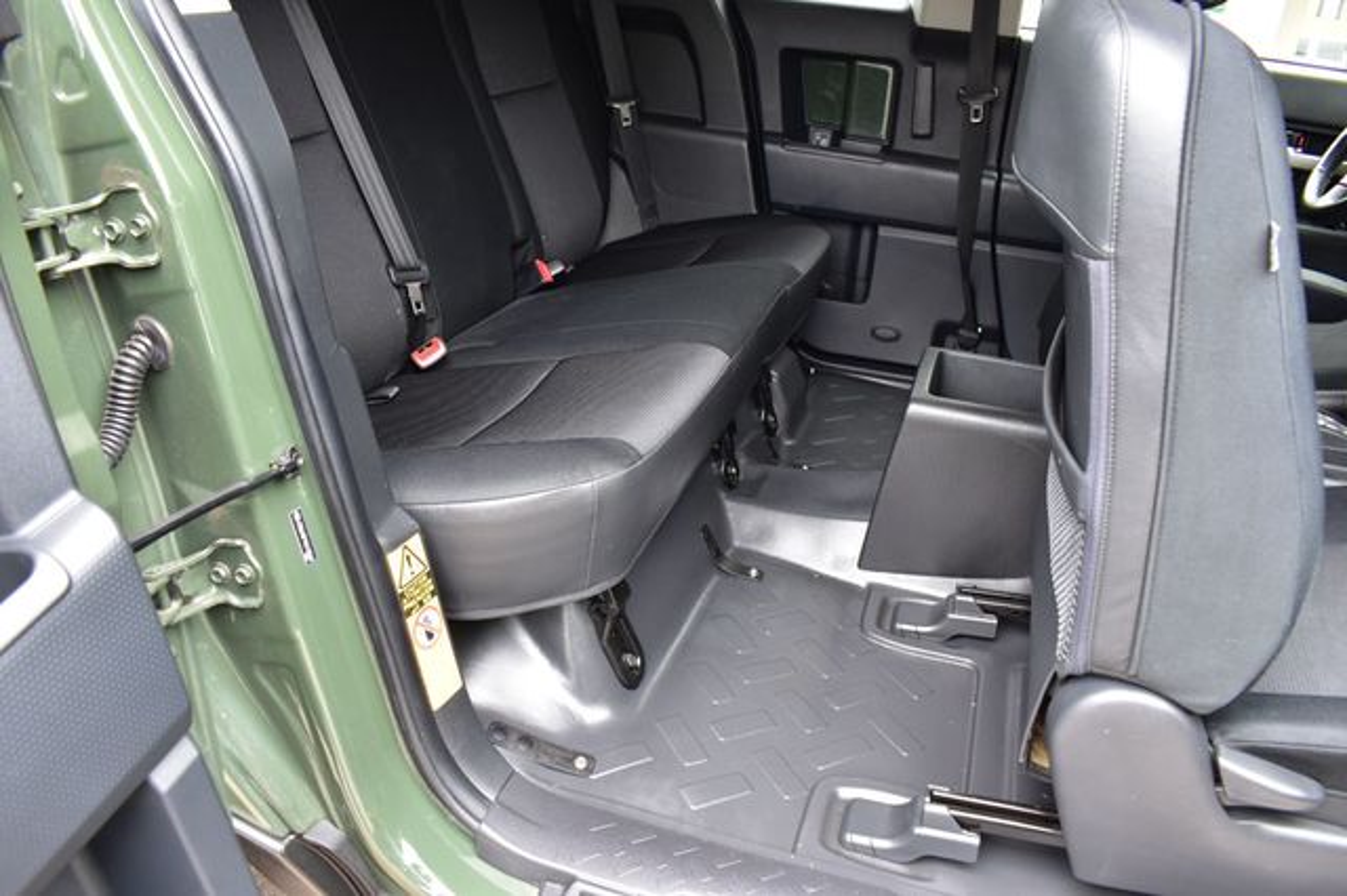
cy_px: 448
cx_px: 674
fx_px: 1010
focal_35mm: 27
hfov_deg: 67.4
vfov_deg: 47.9
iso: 400
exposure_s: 1/25
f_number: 7.1
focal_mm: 18
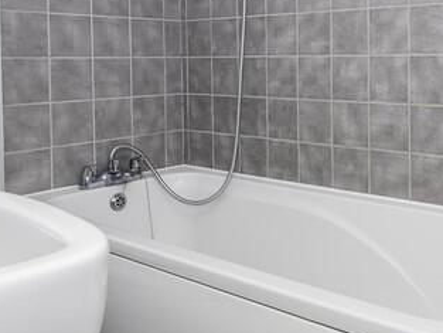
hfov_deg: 40.7
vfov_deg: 32.0
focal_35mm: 44
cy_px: 66
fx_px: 563
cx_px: 368
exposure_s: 1/125
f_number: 7.1
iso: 320
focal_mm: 14
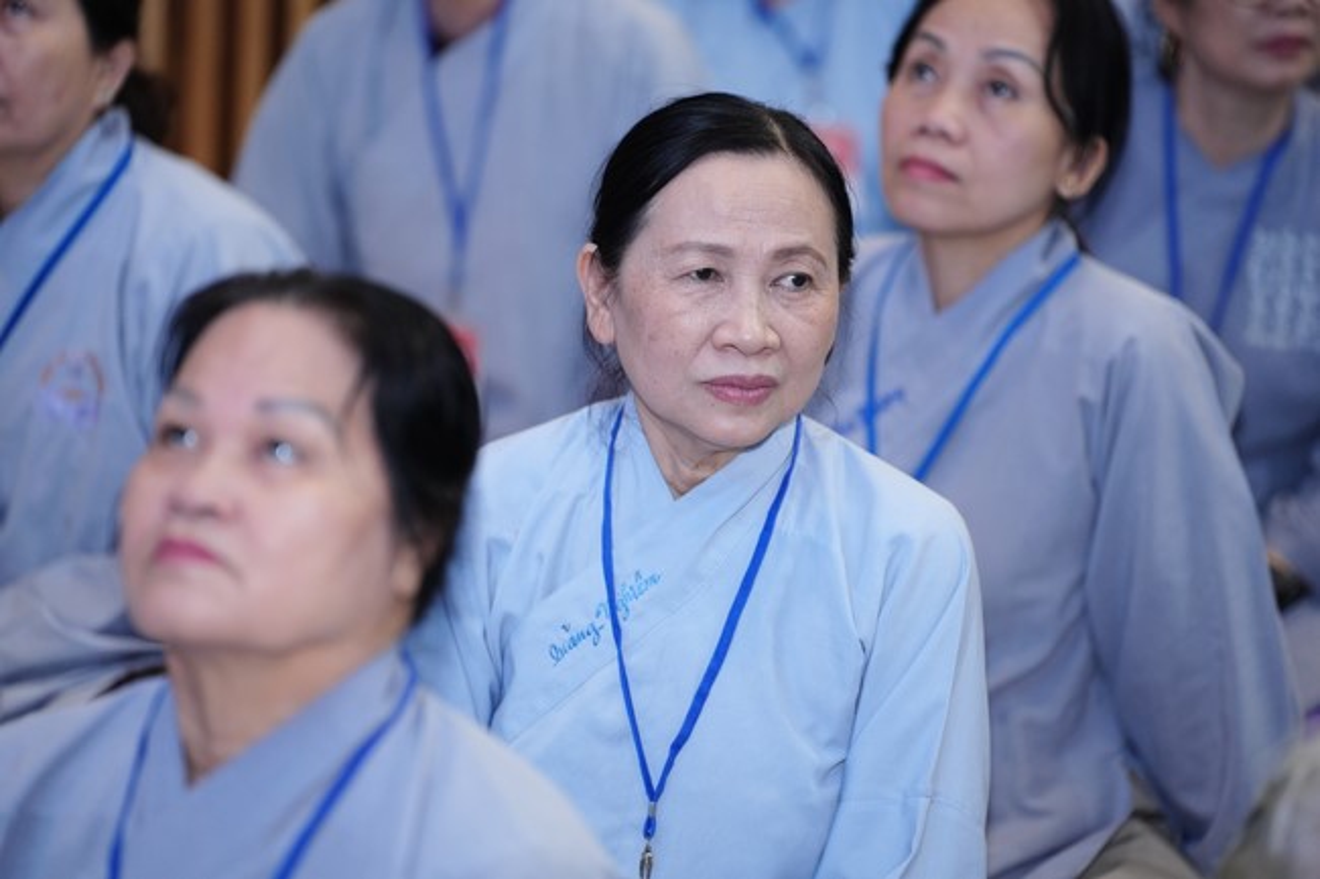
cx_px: 660
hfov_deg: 13.7
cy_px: 440
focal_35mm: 150
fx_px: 5498
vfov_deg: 9.1
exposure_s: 1/160
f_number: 2.8
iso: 2000
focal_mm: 150
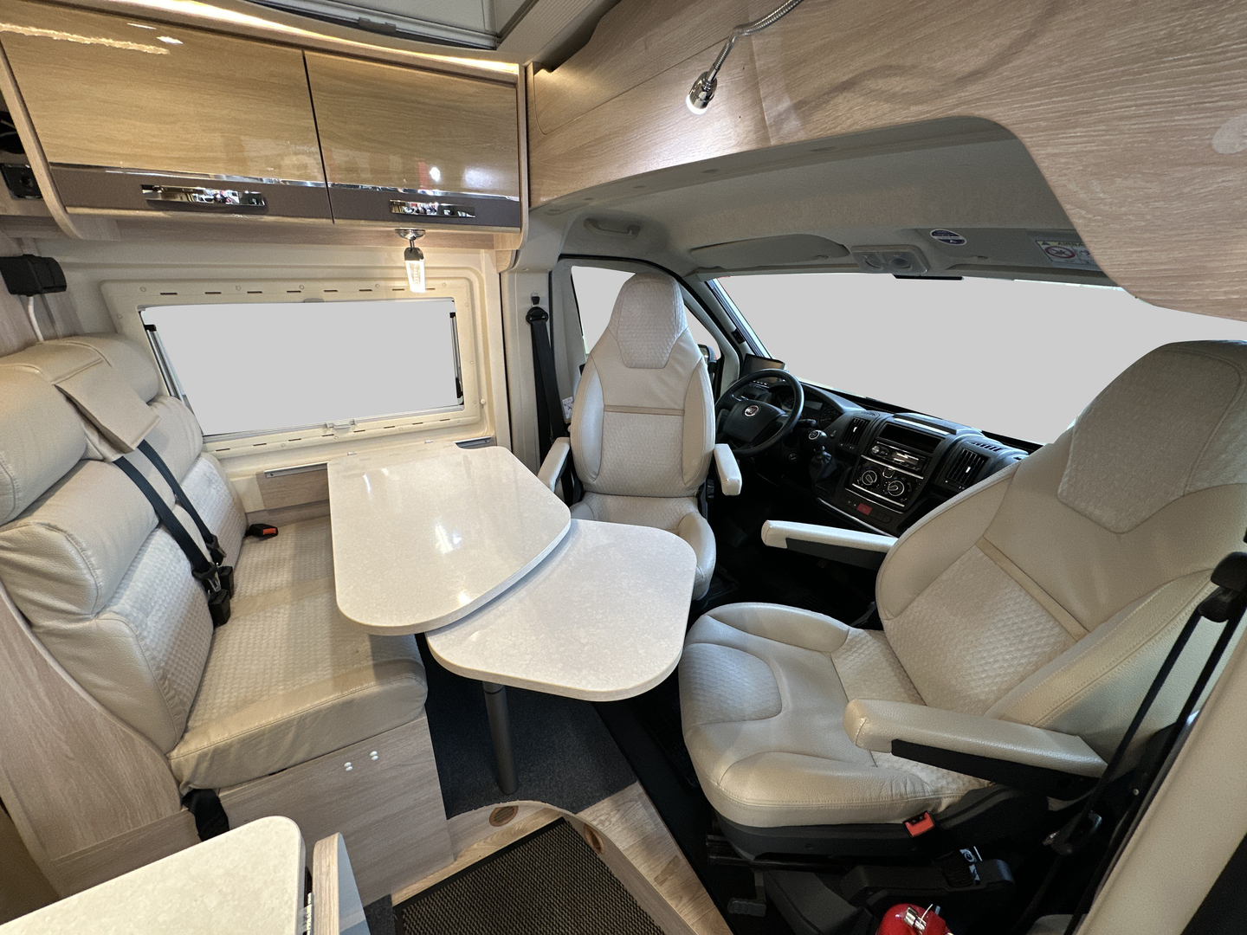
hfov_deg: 102.1
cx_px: 624
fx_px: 504
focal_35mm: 14
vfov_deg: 85.7
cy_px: 468
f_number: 2.2
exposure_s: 1/60
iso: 250
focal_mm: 2.22
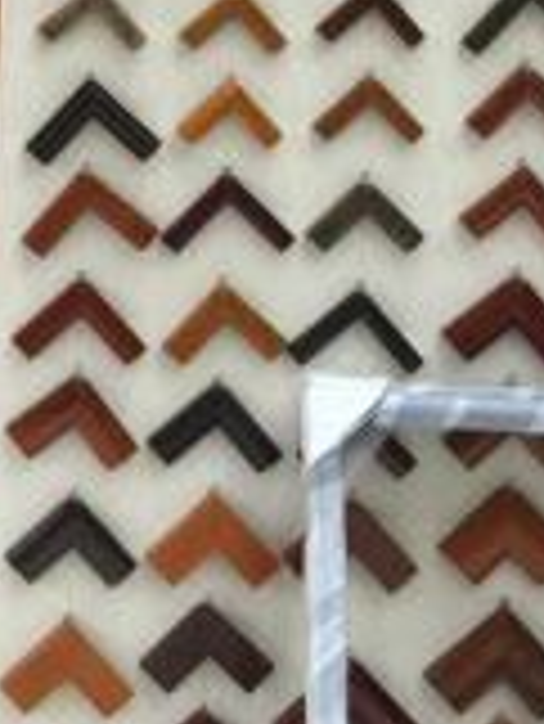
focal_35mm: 115
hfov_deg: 12.4
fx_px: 2406
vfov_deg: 16.6
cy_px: -63
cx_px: -225
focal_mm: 4.15
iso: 32
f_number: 2.2
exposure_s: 1/15
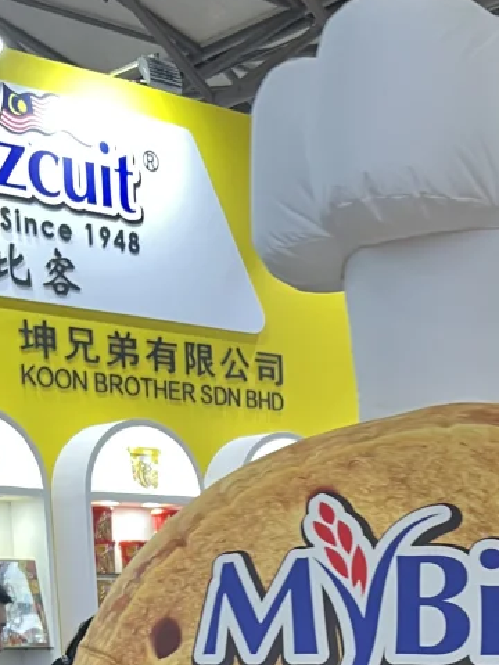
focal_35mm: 78
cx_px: 427
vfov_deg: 22.2
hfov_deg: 18.6
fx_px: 1499
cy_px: 883
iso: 80
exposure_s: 1/50
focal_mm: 5.7
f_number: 1.5
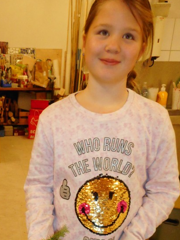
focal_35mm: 47
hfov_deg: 29.8
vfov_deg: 38.2
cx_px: 23
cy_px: 208
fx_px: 326
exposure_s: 1/25
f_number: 3.7
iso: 400
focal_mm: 4.5
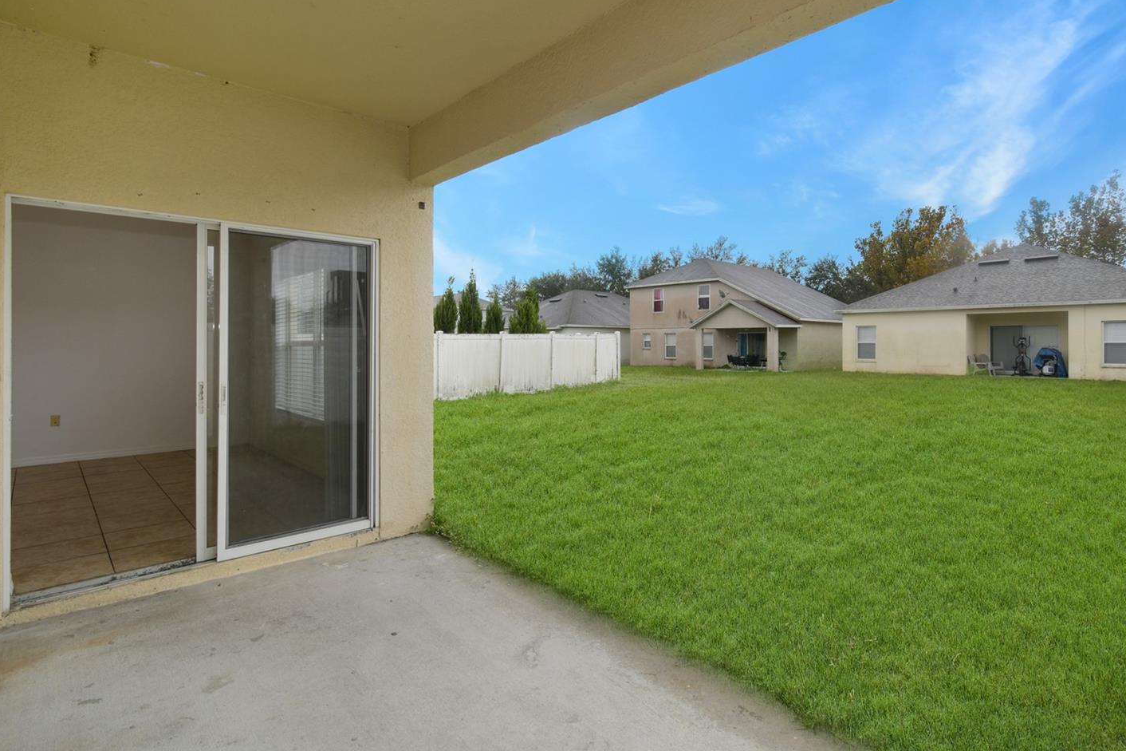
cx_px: 596
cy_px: 340
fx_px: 532
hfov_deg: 93.2
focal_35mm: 17
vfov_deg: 70.3
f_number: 9
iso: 100
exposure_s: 1/13
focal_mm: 10
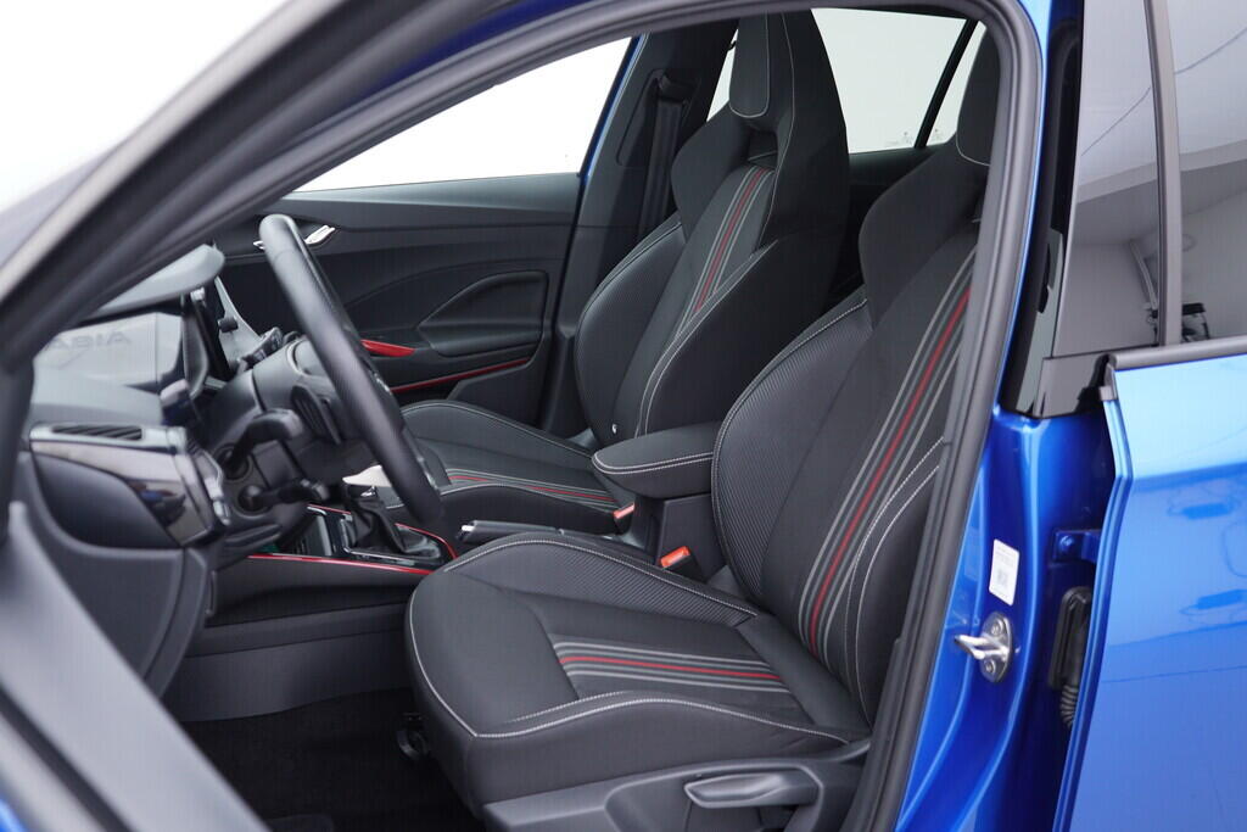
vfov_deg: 36.9
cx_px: 624
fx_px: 1247
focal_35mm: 36
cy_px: 416
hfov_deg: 53.1
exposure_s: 1/40
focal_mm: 24
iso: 160
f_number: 2.8
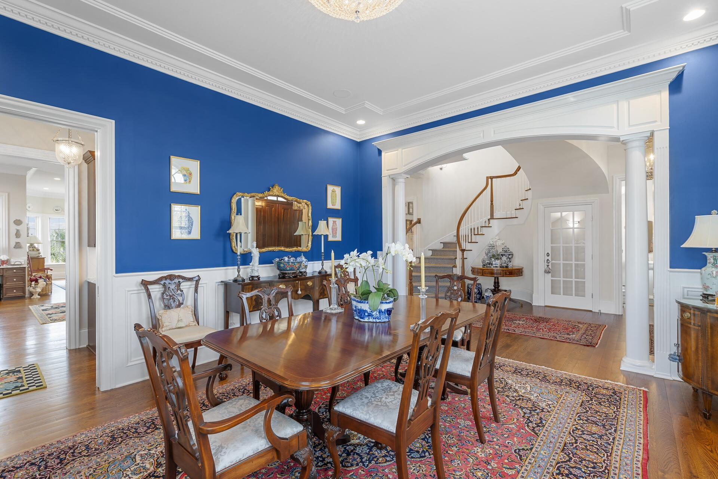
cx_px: 359
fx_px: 319
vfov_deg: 73.7
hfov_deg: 96.7
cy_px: 240
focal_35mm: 16
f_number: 7.1
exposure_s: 2.5
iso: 100
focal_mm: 16
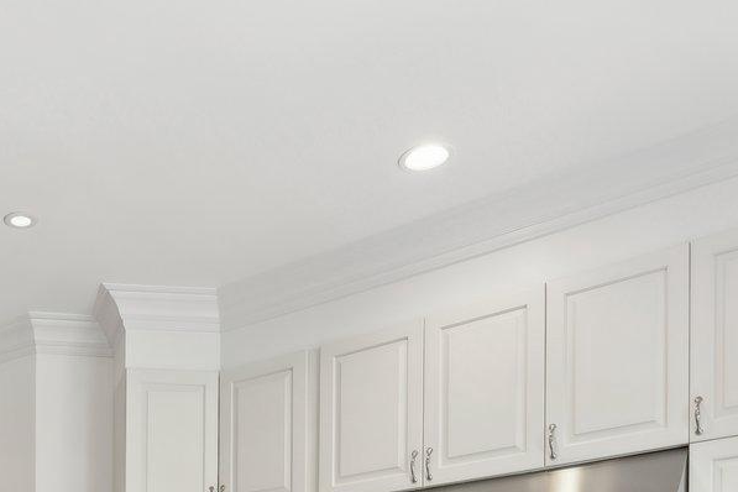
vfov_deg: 22.9
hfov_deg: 38.0
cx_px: 57
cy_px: 732
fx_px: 984
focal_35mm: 48
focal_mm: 14
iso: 100
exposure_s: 1/13
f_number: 7.1
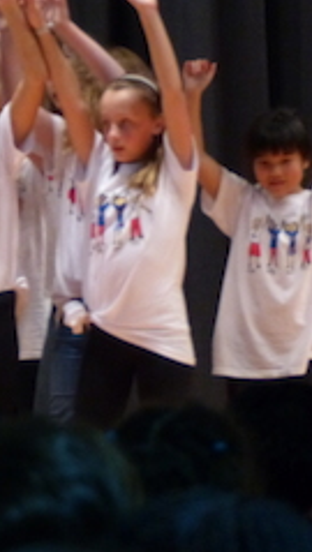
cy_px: 129
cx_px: -126
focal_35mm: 420
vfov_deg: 5.1
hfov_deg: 2.9
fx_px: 6158
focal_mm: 31.1
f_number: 2.8
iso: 400
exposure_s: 1/15
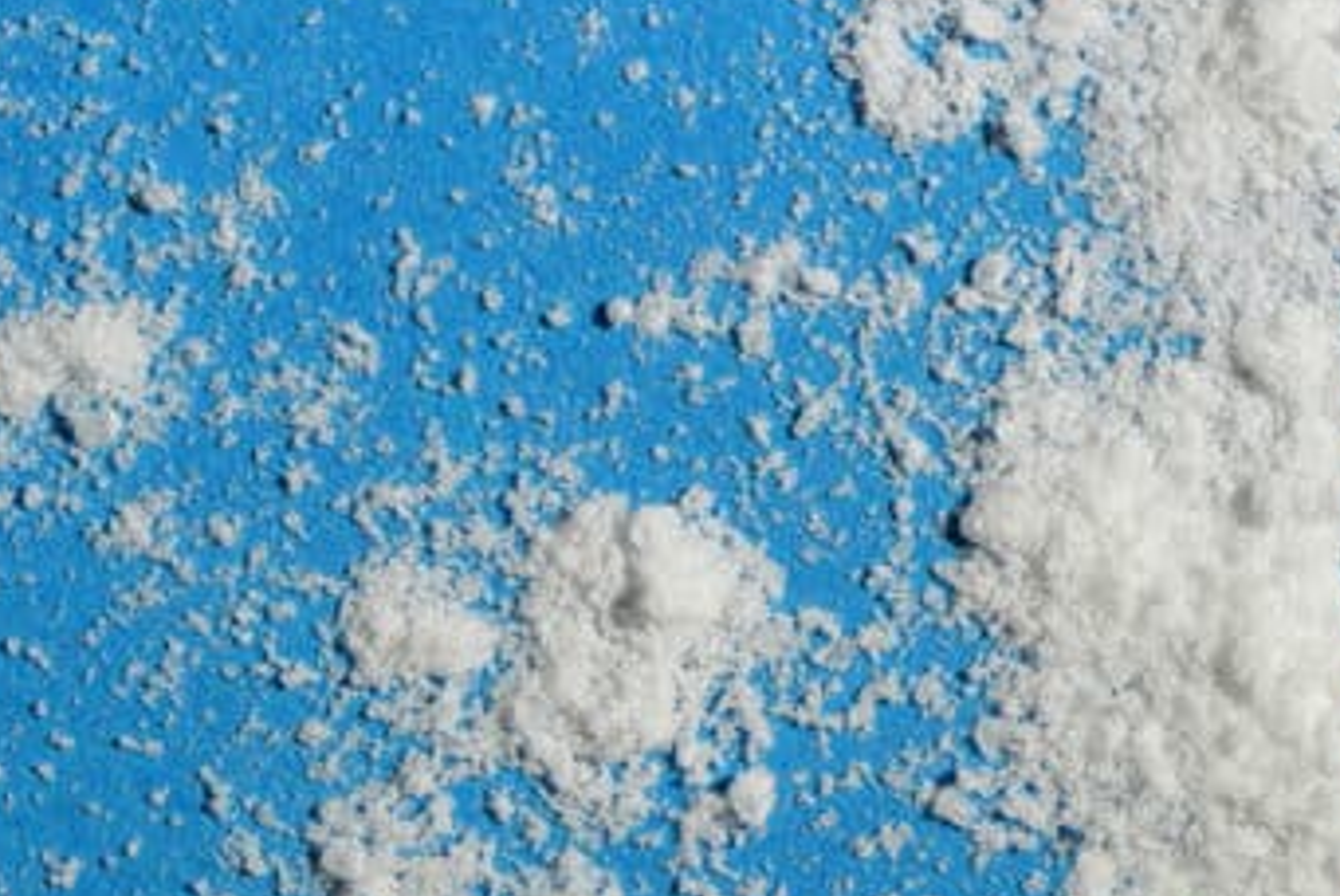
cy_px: 387
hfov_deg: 5.6
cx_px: 1364
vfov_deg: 3.7
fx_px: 13746
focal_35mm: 369
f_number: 9
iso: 100
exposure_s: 1/25
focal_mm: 105
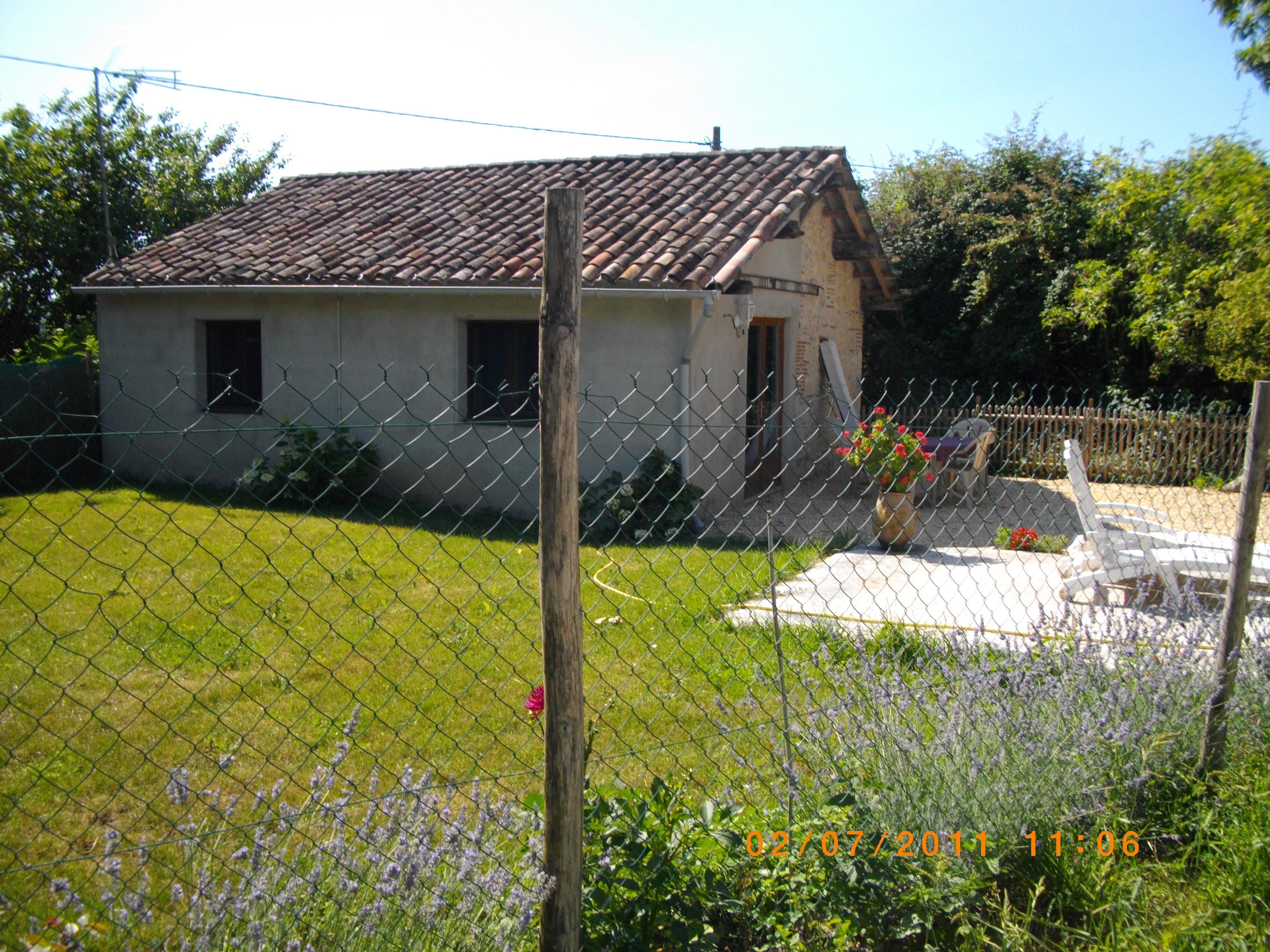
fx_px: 1137
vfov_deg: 45.4
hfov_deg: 58.4
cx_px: 635
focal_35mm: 31
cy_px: 476
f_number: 8.8
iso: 100
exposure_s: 1/100
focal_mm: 5.7
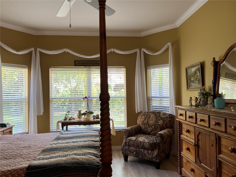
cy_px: 88
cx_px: 118
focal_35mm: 26
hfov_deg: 67.3
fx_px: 177
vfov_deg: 53.1
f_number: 1.5
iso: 100
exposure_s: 1/120
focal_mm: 5.7
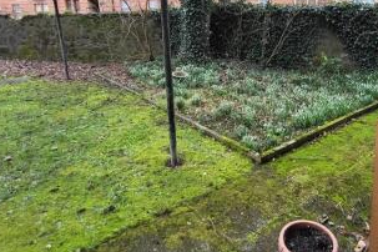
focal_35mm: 26
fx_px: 273
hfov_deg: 68.5
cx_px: 231
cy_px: 89
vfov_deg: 48.9
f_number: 2.2
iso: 80
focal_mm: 1.74
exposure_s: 1/50
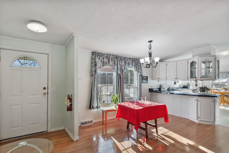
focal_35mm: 18
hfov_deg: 89.9
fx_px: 115
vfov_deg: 67.5
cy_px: 76
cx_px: 114
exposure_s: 1/13
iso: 200
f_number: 11
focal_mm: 12
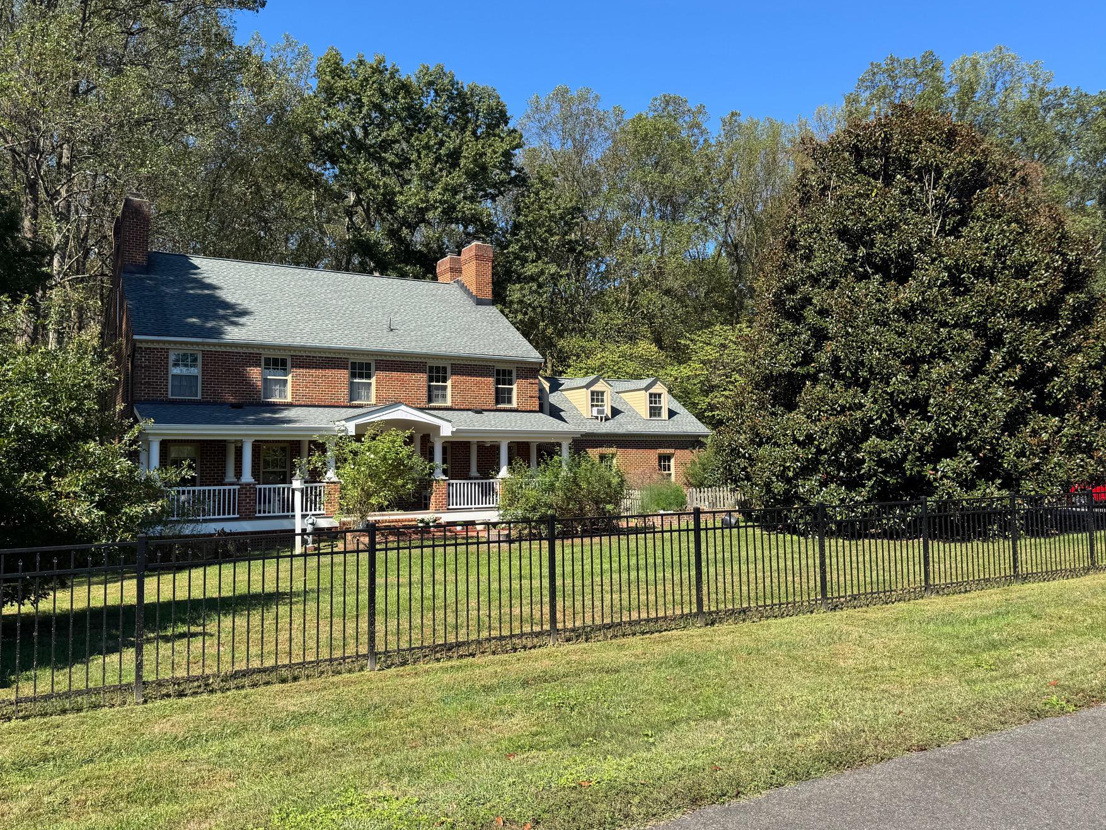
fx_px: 895
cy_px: 401
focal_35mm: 28
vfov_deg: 49.8
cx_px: 534
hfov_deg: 63.4
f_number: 1.78
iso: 80
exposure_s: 1/1980
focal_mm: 6.76
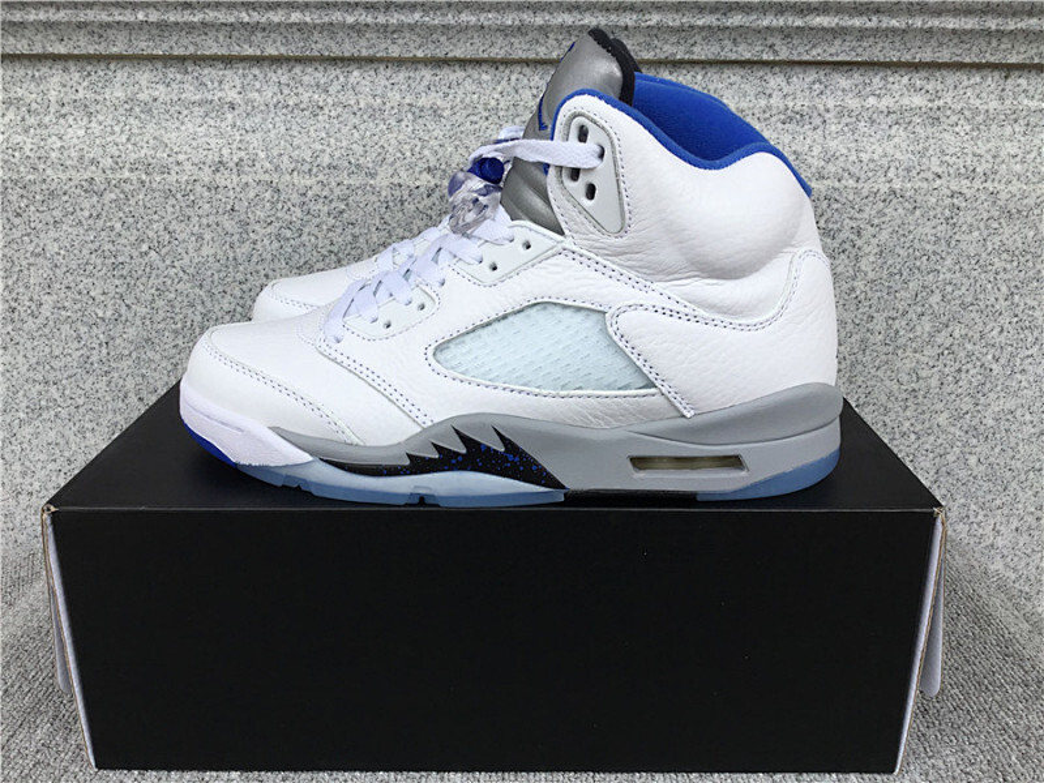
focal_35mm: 31
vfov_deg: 45.4
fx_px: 935
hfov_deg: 58.4
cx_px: 522
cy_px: 392
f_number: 2.4
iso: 25
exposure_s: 1/631
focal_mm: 3.3
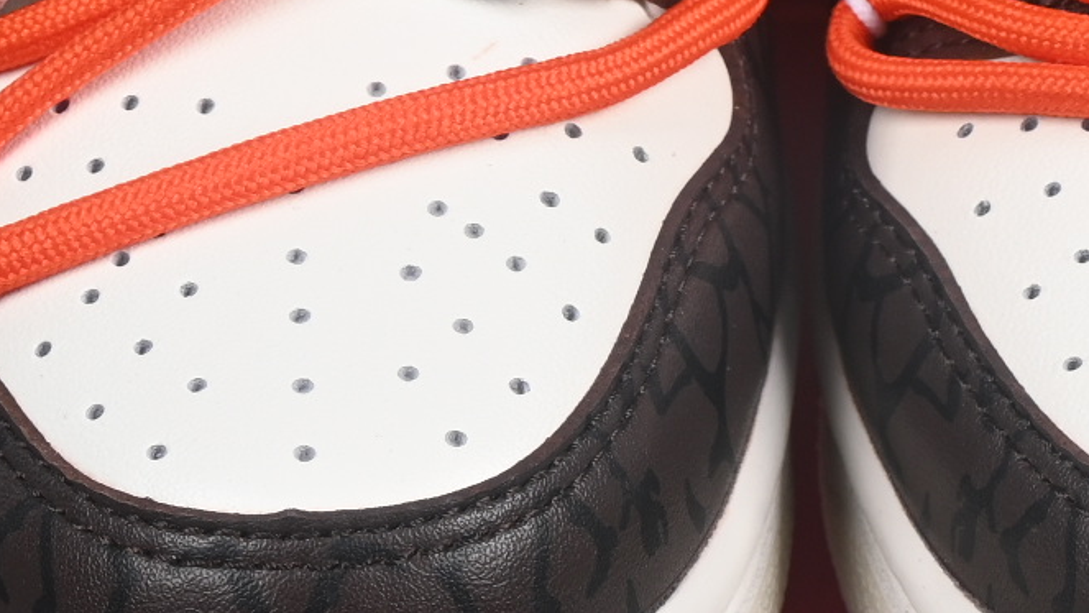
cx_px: 673
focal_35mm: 330
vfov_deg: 3.7
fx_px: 9529
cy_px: -16
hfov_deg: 6.5
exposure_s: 1/80
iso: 160
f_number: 8
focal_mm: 50
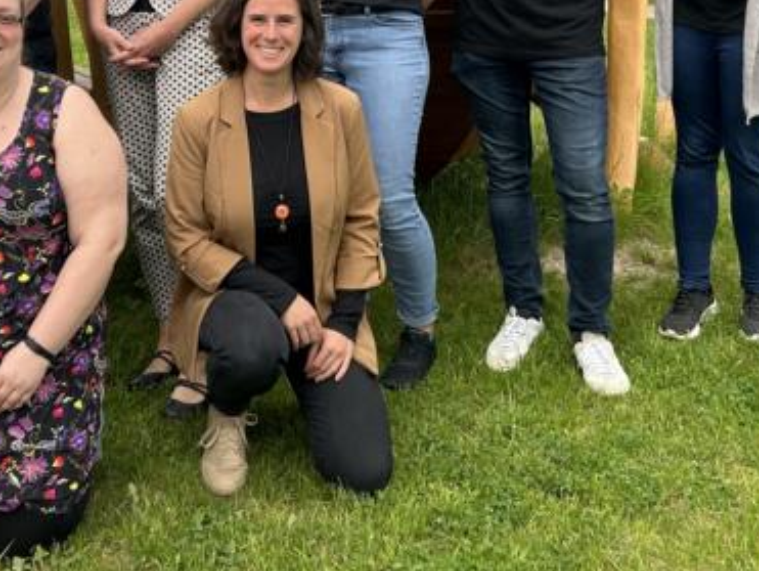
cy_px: -10
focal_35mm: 56
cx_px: 329
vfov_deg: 24.8
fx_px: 1229
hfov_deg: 34.3
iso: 50
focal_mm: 5.7
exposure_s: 1/388
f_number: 1.5
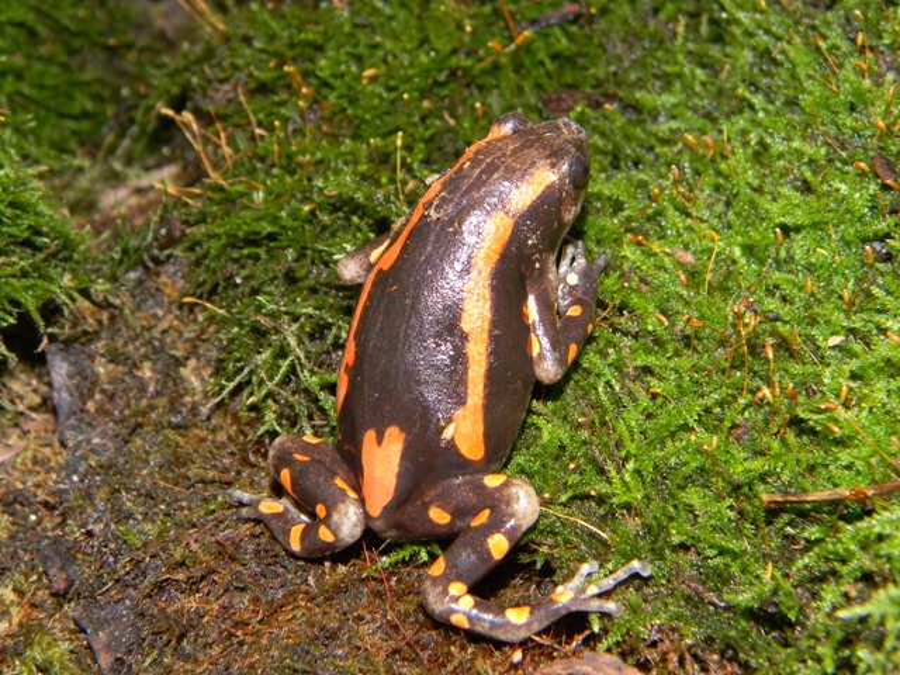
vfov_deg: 21.9
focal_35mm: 67
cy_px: 338
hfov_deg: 29.0
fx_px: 1742
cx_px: 450
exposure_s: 1/30
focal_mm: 12.2
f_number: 8.6
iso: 200
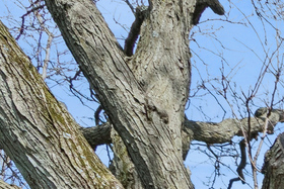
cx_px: 808
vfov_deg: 10.0
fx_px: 891
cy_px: 507
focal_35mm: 113
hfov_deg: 11.7
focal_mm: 13
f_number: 8
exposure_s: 1/800
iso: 400
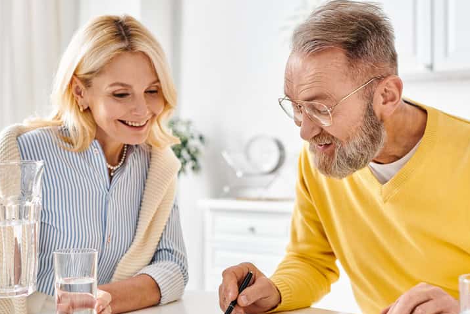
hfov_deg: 40.3
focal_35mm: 49
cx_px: 228
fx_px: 640
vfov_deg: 27.5
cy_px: 188
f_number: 2.8
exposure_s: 1/200
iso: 160
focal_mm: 35
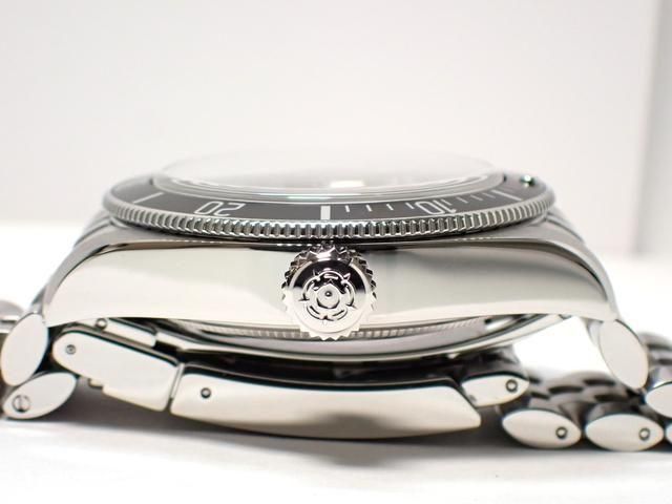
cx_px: 336
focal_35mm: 100
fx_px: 1941
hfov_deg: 19.6
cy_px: 252
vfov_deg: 14.8
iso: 400
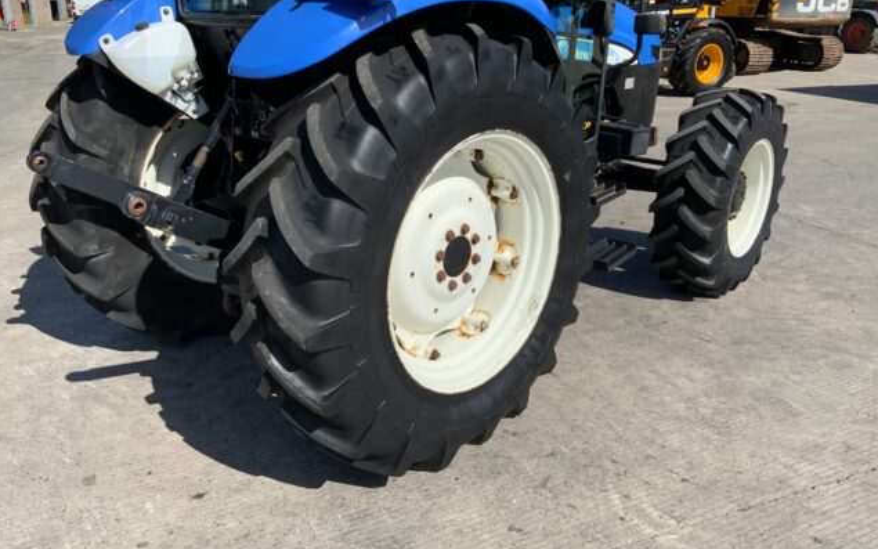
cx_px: 438
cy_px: 253
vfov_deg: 40.6
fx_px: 742
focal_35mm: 31
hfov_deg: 61.2
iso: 16
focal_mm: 3
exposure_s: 1/1912
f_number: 1.8
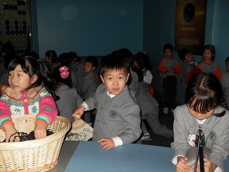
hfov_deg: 50.1
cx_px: 114
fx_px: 245
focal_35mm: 37
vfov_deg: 38.7
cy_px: 86
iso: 100
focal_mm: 6.3
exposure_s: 1/45
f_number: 2.8
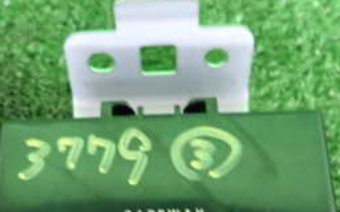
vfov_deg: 19.9
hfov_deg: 32.9
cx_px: 141
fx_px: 574
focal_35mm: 62
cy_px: 238
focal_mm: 4.5
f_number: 2
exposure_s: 1/20
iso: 800
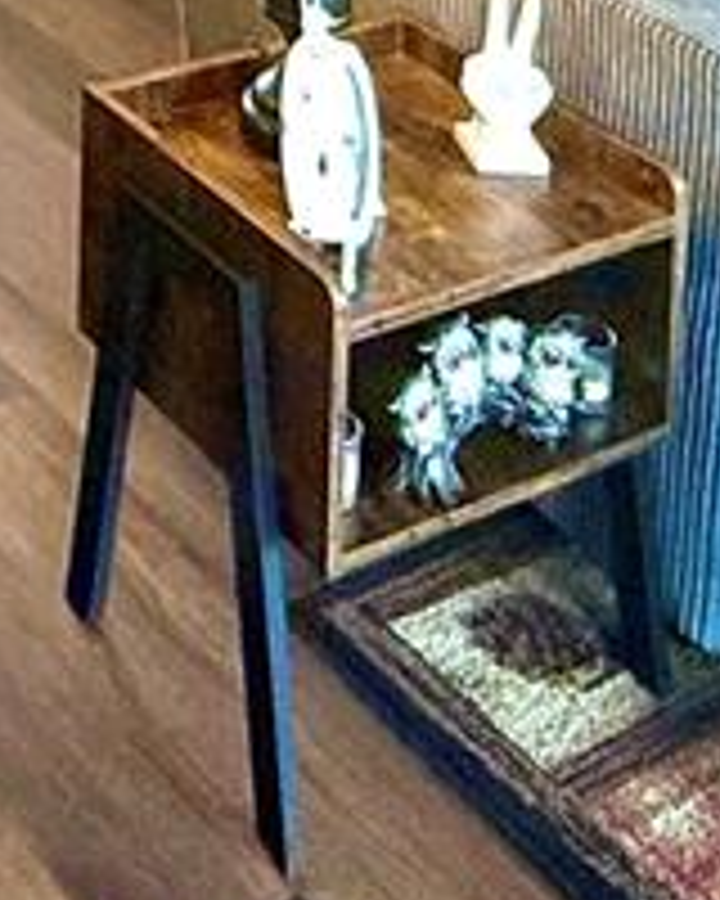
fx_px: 1865
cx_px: -261
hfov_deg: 19.8
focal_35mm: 70
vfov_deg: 19.4
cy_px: -770
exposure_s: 1/120
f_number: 2.2
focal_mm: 2.22
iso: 200
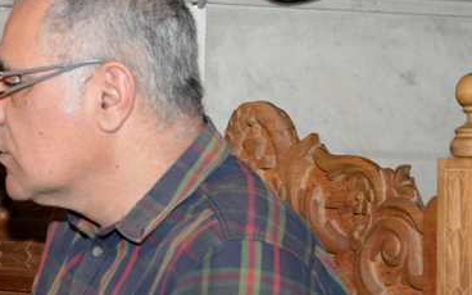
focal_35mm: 186
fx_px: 2393
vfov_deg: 7.0
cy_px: 221
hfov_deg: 11.0
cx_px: -110
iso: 400
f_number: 6.3
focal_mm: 70
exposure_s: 1/60
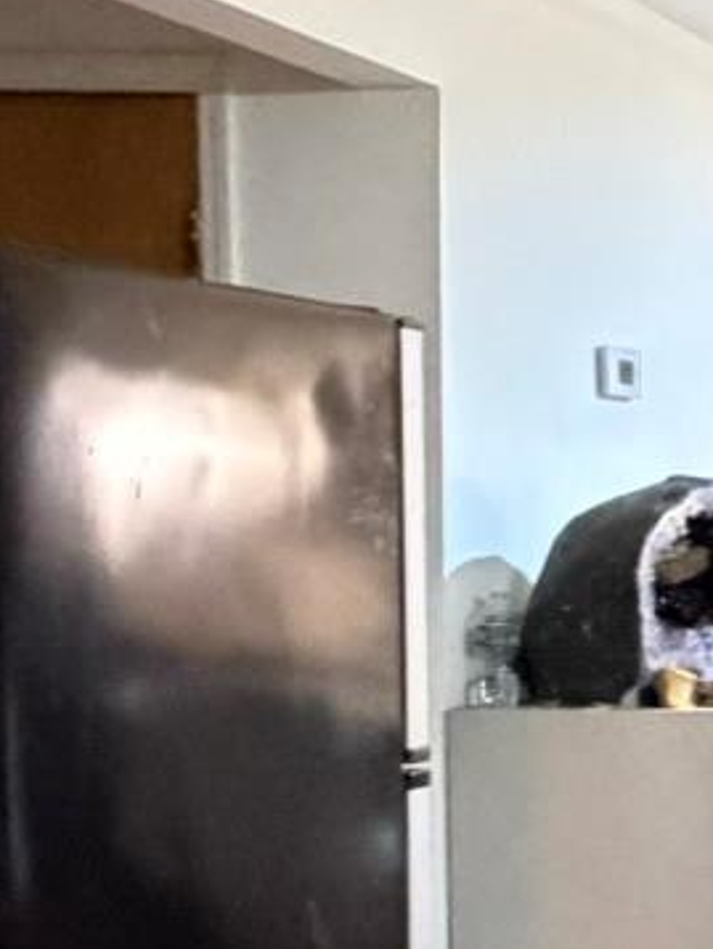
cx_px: 1651
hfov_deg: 13.8
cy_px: 647
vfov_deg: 24.3
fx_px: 2194
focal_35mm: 80
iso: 1600
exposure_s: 1/30
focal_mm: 2.22
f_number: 2.2
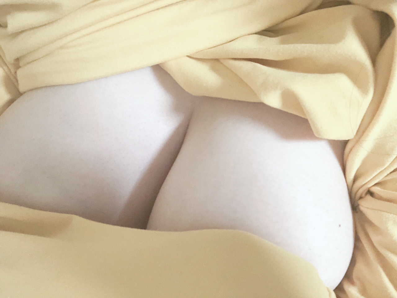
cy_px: 149
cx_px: 198
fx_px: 367
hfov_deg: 56.8
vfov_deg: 44.2
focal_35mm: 32
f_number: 2.2
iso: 400
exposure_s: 1/30
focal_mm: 2.87
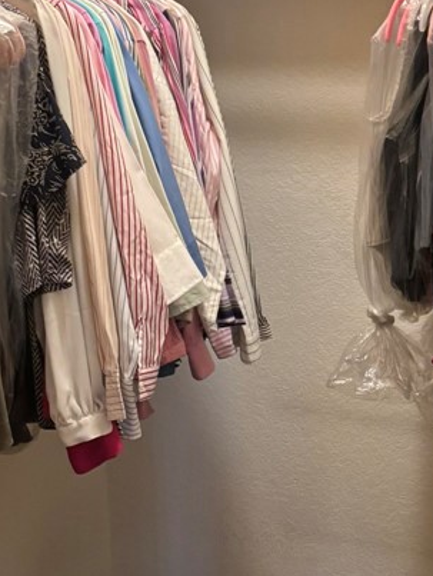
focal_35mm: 66
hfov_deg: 22.2
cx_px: 272
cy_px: 329
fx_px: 1099
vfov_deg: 29.3
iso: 400
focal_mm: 5.96
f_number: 1.6
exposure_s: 1/60
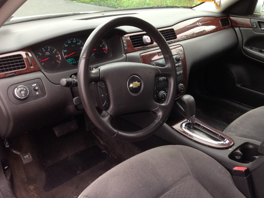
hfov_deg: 51.4
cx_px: 130
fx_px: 275
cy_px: 92
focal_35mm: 36
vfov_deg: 39.6
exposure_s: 1/60
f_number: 2.4
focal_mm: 4.12
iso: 64
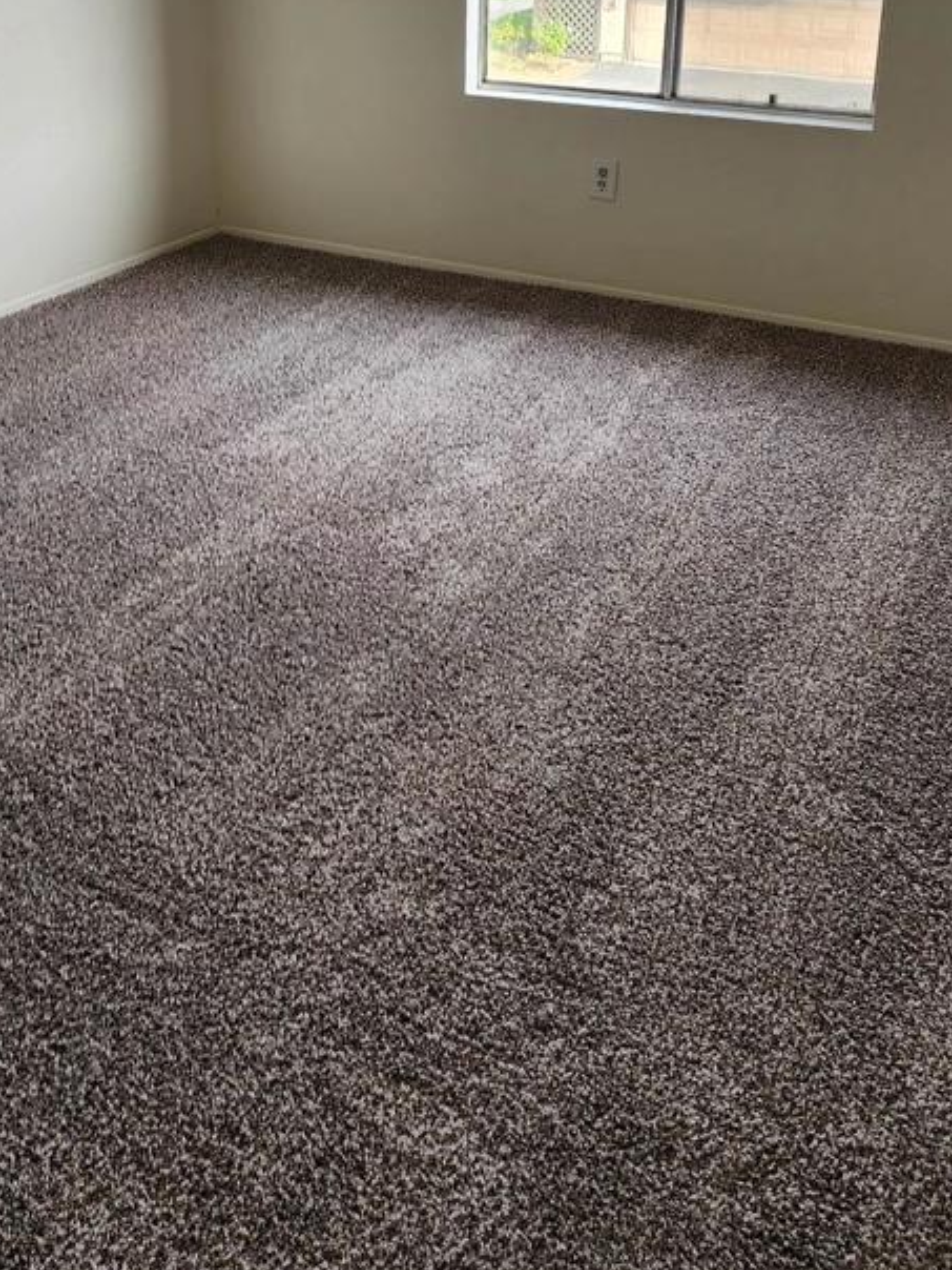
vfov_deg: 45.5
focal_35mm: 39
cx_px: 391
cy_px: 259
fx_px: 1430
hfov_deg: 36.7
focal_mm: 6.4
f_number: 1.8
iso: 64
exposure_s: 1/120
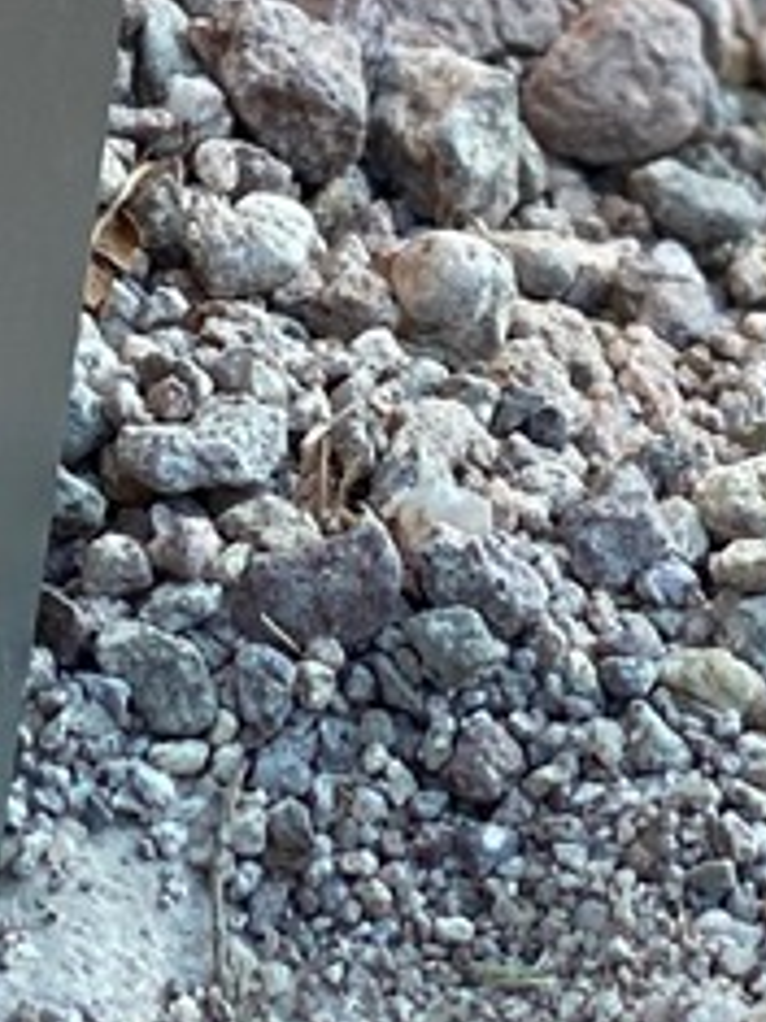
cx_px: 205
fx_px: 8357
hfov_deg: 5.2
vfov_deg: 6.7
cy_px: -1213
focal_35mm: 283
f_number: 2
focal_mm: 6
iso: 40
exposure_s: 1/122
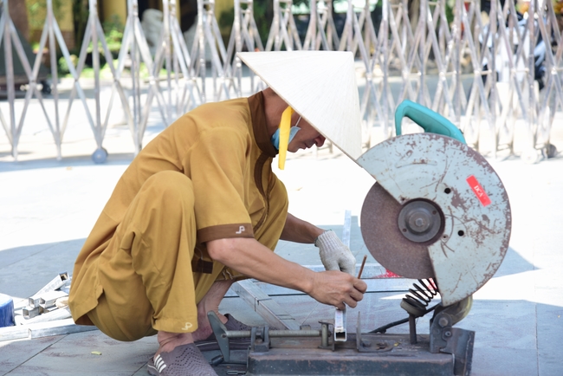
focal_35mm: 86
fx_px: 1345
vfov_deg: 15.9
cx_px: 282
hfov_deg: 23.6
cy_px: 188
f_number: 5.6
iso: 125
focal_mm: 86
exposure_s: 1/80
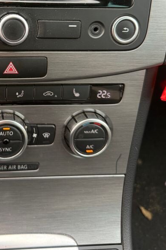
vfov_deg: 42.0
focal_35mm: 44
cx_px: 6
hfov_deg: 28.8
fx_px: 304
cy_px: 41
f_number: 1.78
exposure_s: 1/150
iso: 160
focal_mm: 6.76
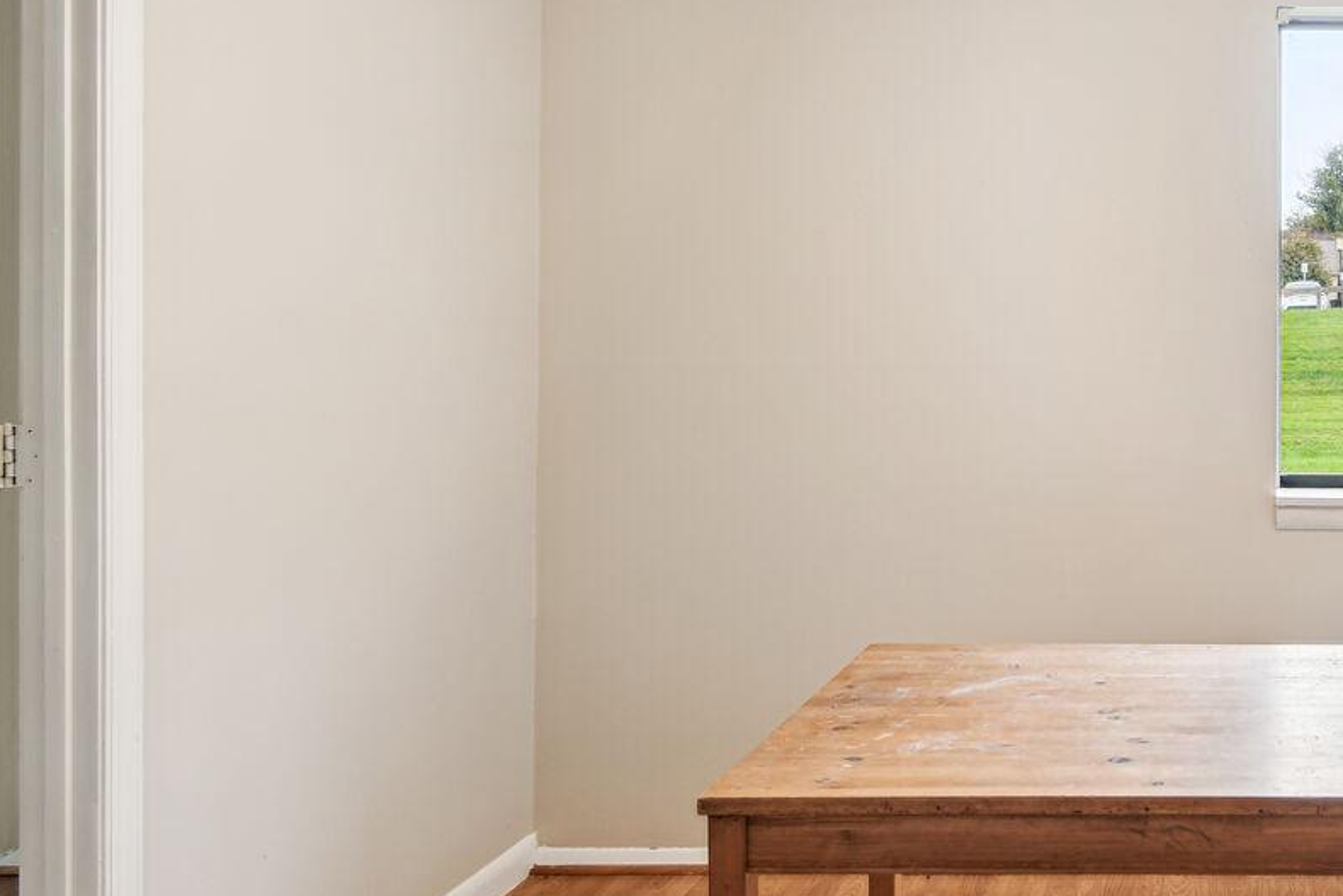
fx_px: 1306
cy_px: 303
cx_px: 1248
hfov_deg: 47.9
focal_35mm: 35
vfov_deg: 37.5
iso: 200
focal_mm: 16
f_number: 8
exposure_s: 1/15
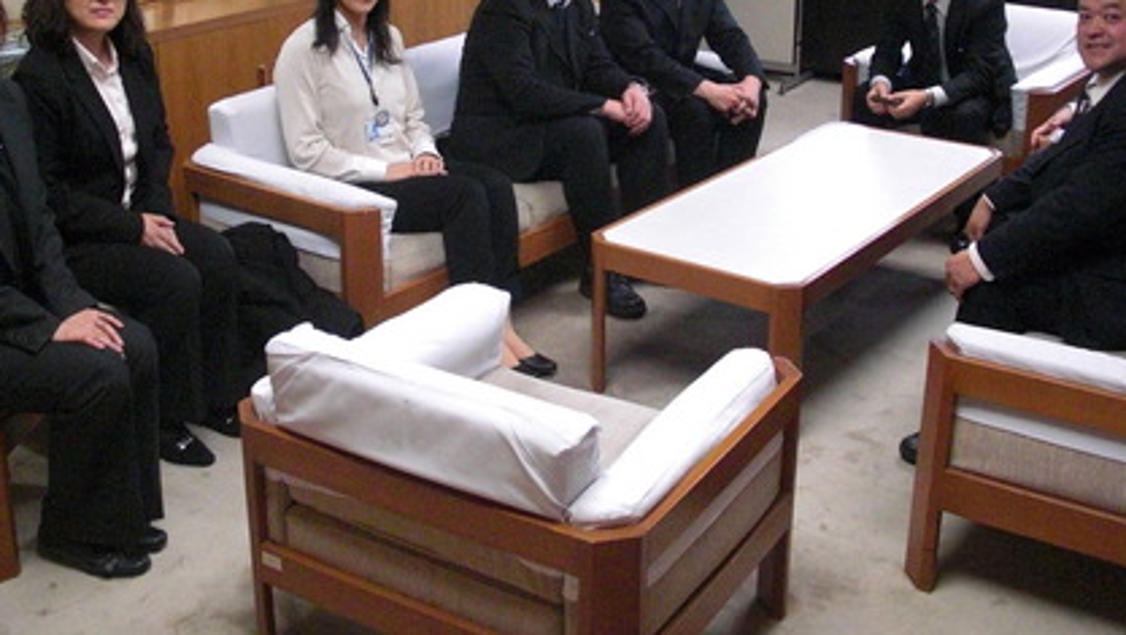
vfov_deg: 25.1
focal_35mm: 47
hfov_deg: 43.7
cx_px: 540
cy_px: 150
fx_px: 1404
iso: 800
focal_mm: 6.3
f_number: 2.8
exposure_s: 1/80
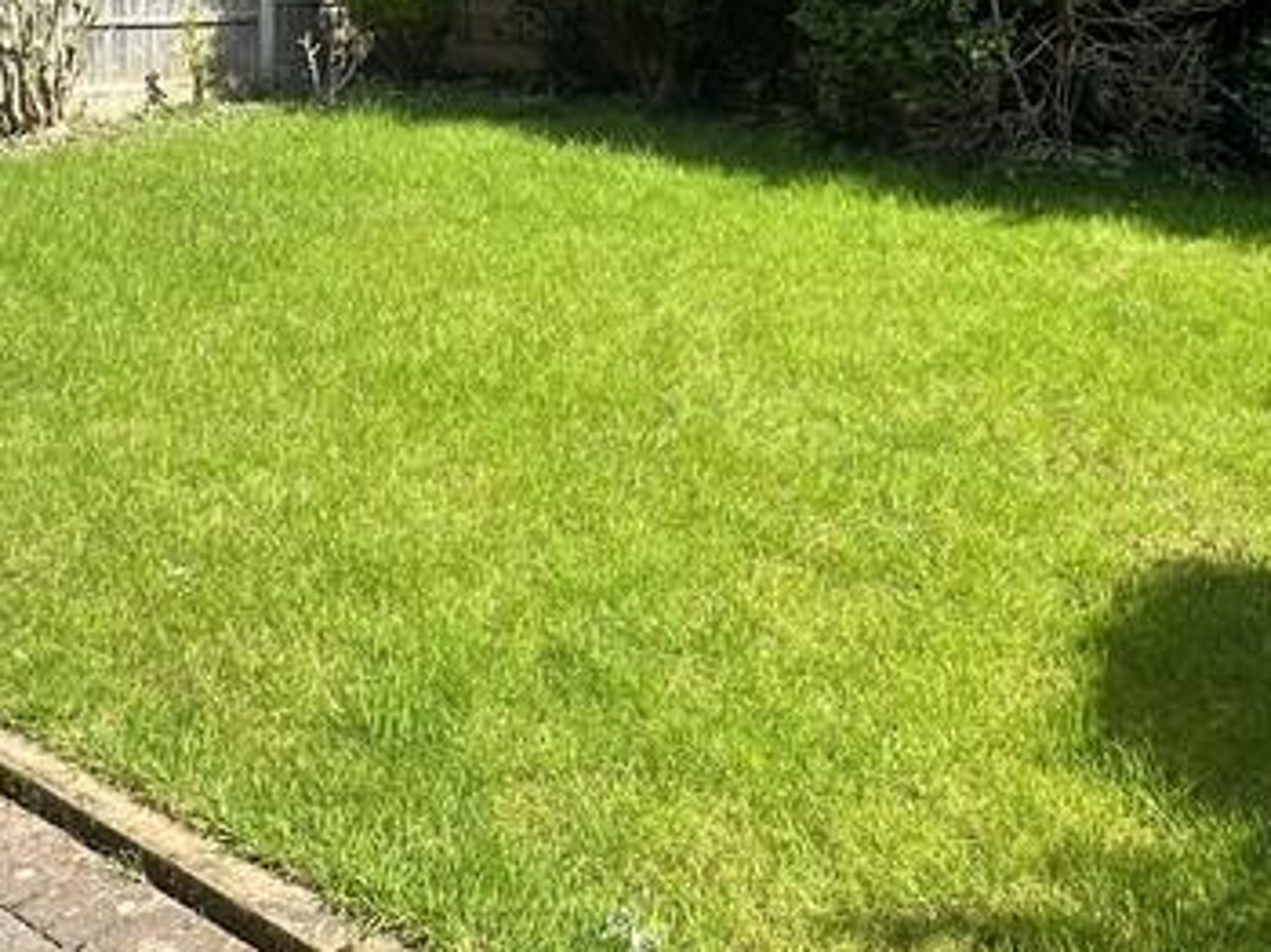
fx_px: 1504
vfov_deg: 34.0
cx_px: 548
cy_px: 185
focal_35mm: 41
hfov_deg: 45.7
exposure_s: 1/725
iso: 40
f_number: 2.2
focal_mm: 2.22
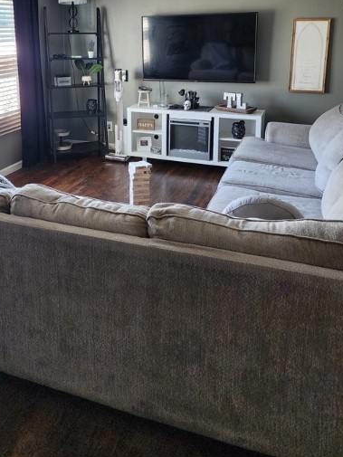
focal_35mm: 35
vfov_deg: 50.4
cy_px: 112
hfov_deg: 40.2
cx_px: 116
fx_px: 462
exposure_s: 1/100
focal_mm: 6.4
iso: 320
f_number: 1.8
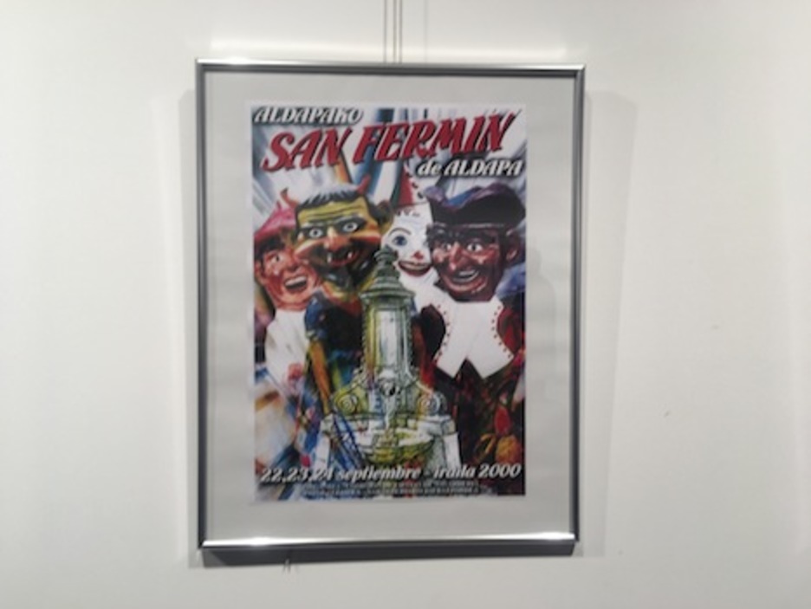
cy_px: 304
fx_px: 680
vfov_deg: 48.3
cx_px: 406
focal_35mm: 29
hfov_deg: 61.6
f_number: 2.2
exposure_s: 1/50
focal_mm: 4.15
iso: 25
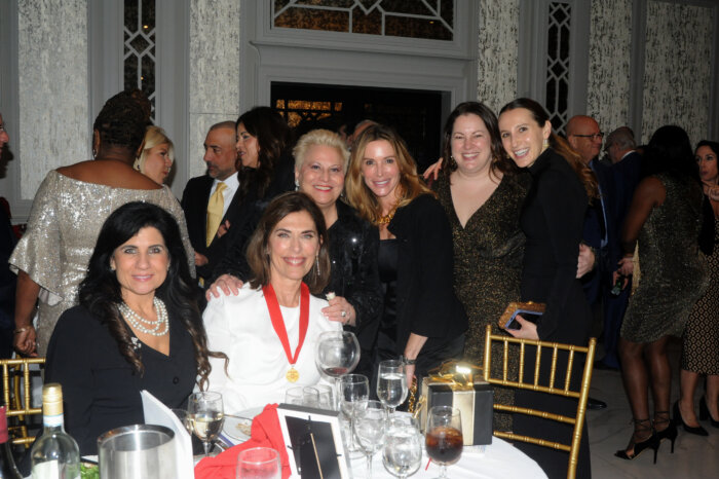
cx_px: 360
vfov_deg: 27.0
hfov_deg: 39.6
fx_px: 998
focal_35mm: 50
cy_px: 240
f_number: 11
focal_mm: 50
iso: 2500
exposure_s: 1/200
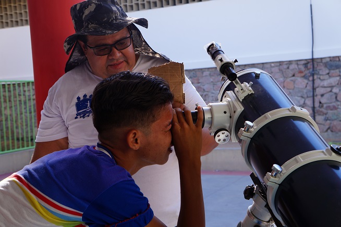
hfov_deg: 38.9
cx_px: 170
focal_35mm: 51
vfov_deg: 26.5
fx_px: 483
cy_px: 114
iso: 100
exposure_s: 1/80
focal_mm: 34
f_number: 5.6
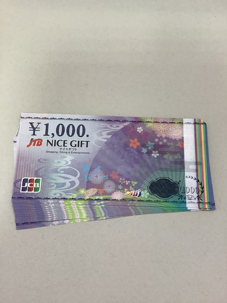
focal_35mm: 31
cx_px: 114
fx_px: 271
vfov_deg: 58.4
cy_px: 152
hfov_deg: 45.4
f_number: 2.4
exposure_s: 1/120
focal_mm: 3.3
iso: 100
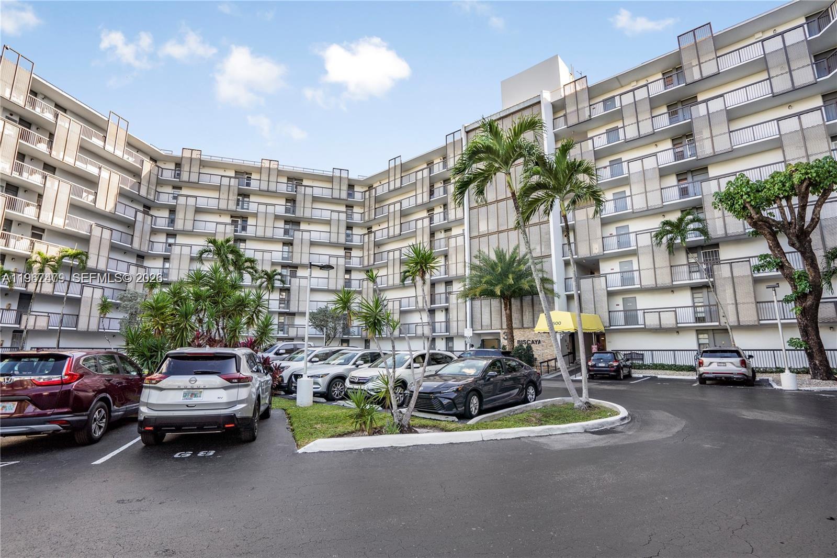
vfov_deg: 73.7
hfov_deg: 96.7
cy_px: 279
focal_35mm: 16
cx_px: 418
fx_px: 372
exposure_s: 1/60
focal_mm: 16
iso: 100
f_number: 9
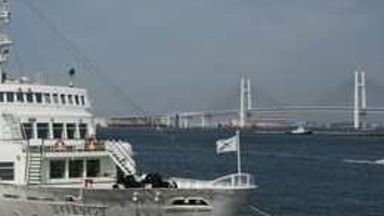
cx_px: 99
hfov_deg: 31.4
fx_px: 672
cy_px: 79
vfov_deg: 18.2
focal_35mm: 66
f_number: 9
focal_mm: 26
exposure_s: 1/1000
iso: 200
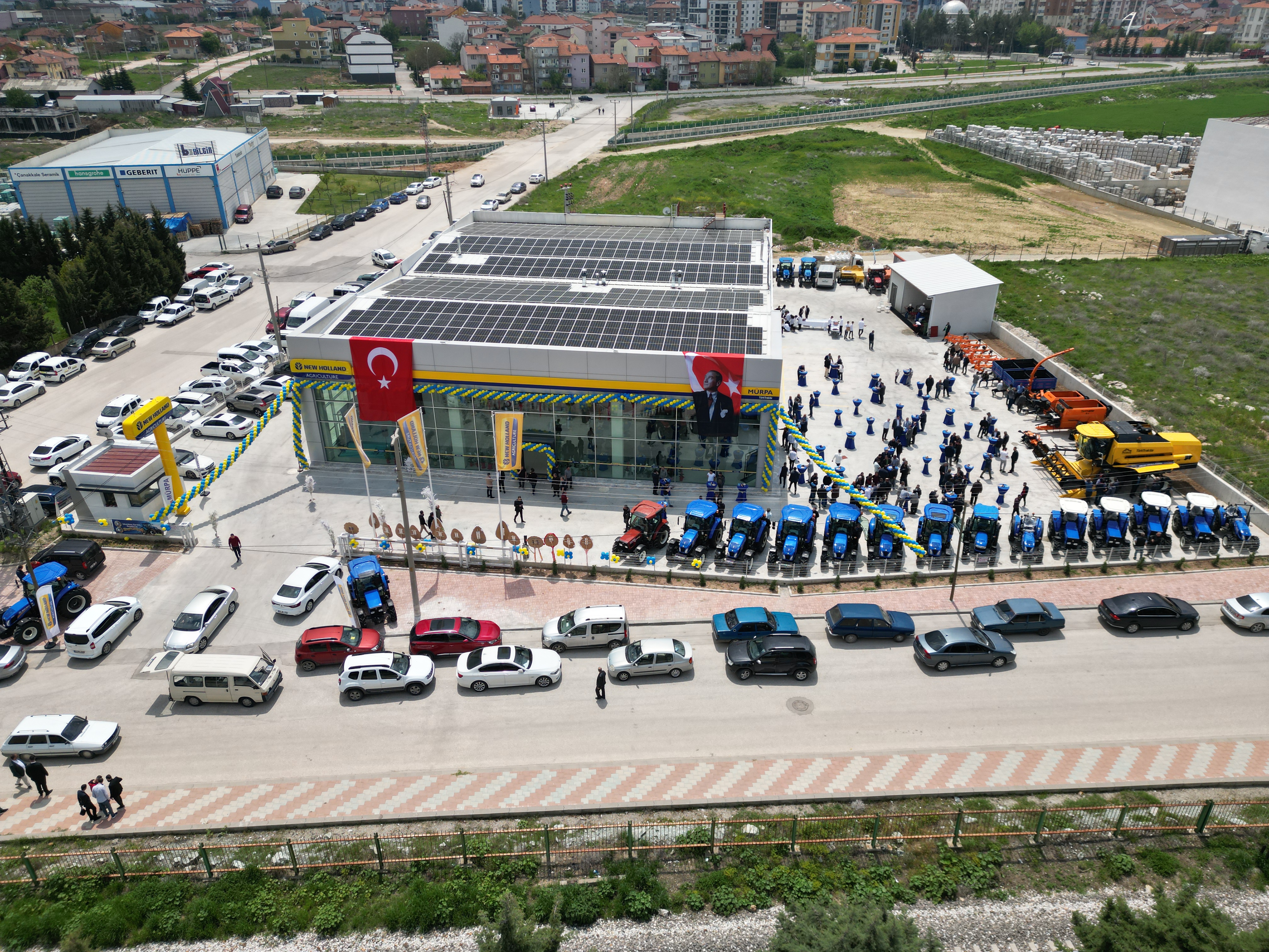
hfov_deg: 71.6
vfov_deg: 56.8
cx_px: 634
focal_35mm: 24
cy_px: 476
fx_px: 880
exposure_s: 1/4000
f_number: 1.7
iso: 130
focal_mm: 6.72
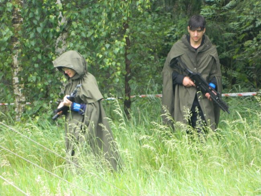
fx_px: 3960
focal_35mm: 525
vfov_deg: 2.8
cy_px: 98
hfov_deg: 3.8
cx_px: 130
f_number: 5.8
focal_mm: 94.5
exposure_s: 1/125
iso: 400
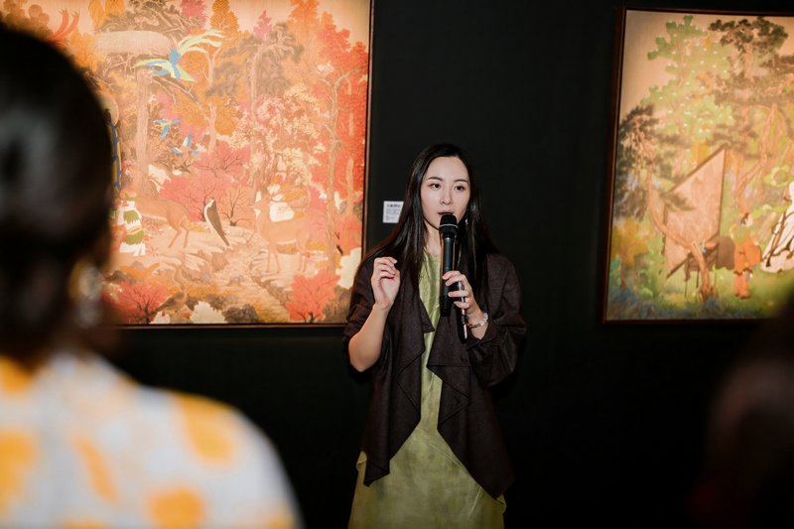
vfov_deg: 27.0
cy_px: 264
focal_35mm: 50
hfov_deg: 39.6
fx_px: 1102
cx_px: 397
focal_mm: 50
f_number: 1.2
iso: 250
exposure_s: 1/80
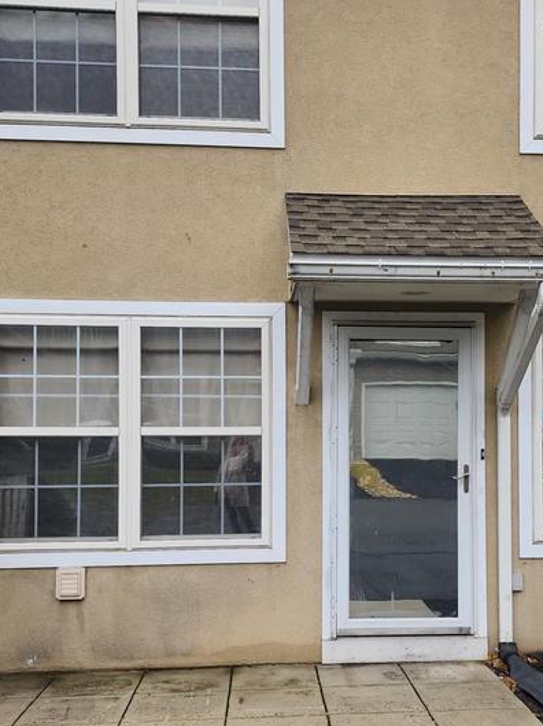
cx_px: 333
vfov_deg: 40.4
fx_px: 984
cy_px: 399
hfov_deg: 30.7
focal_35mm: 47
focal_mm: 6.4
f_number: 1.8
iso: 64
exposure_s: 1/180
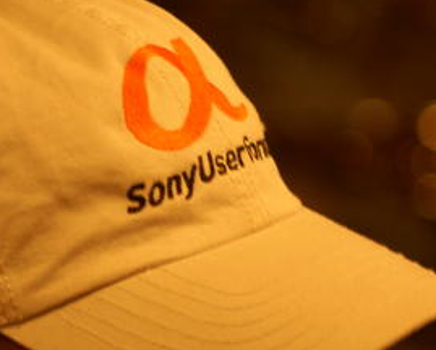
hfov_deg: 8.2
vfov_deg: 6.6
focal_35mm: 234
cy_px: 169
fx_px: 3024
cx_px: 191
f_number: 2.8
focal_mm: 70
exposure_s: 1/10
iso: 400
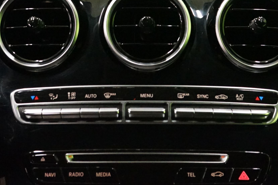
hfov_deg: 18.8
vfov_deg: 12.3
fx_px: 842
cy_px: -21
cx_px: 145
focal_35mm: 109
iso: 6400
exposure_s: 1/30
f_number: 4.5
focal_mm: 46
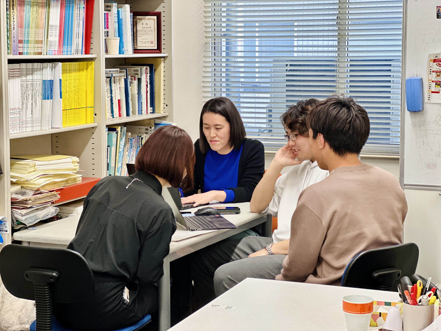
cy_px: 166
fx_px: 981
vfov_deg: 19.1
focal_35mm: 77
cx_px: 220
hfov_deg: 25.3
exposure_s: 1/33
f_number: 2.8
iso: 125
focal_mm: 9
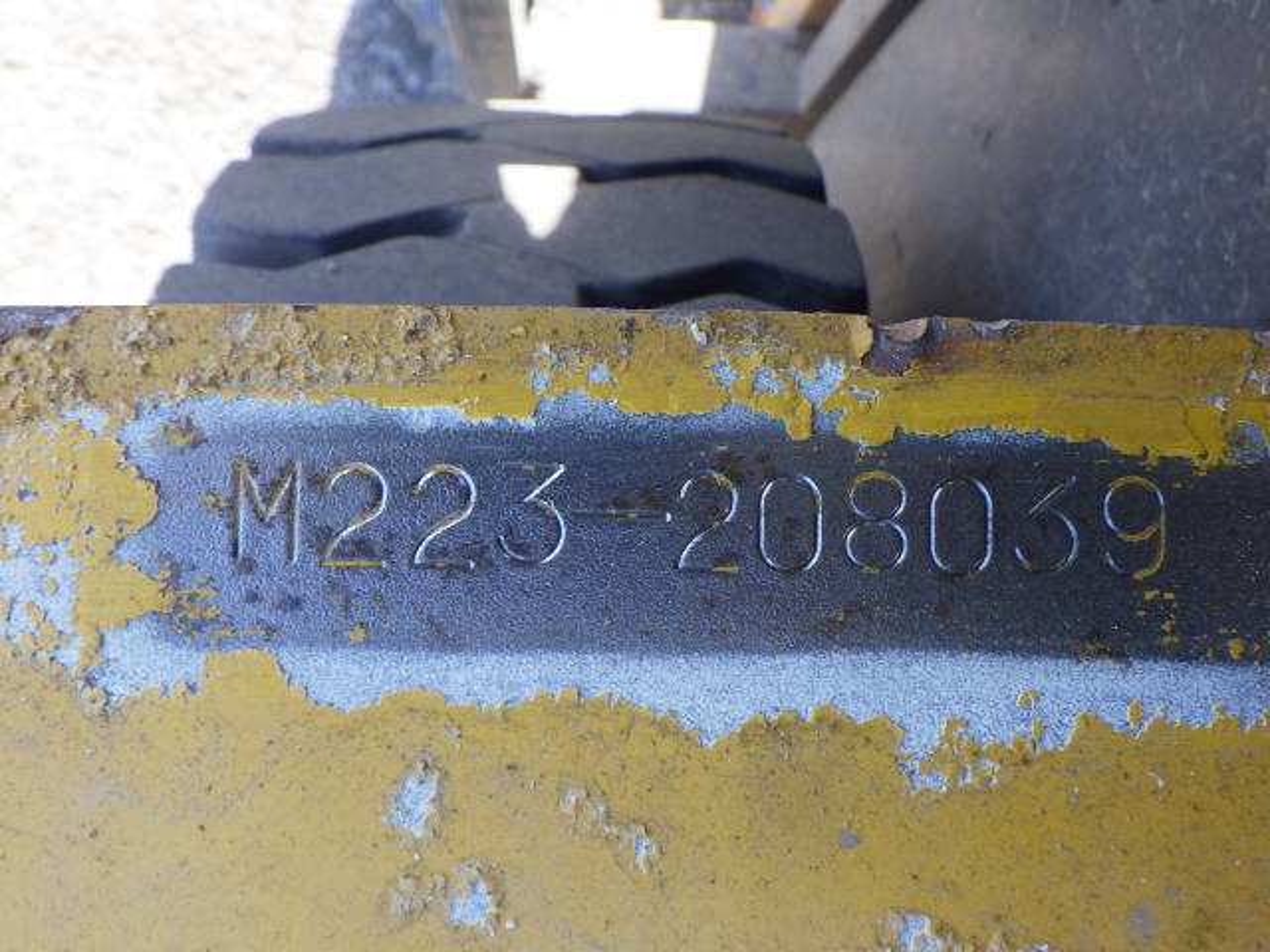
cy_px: 476
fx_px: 1027
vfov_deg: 49.7
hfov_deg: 63.4
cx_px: 635
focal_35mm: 28
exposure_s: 1/125
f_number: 4.2
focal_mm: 5
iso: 250
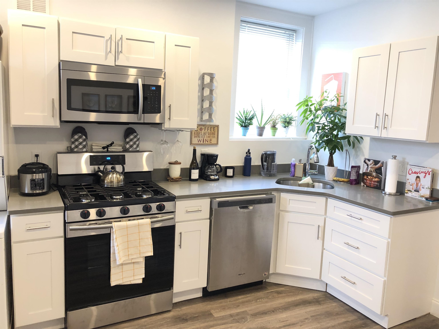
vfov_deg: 49.7
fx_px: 355
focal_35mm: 28
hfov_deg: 63.4
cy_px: 164
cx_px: 220
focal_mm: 3.99
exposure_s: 1/15
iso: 40
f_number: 1.8
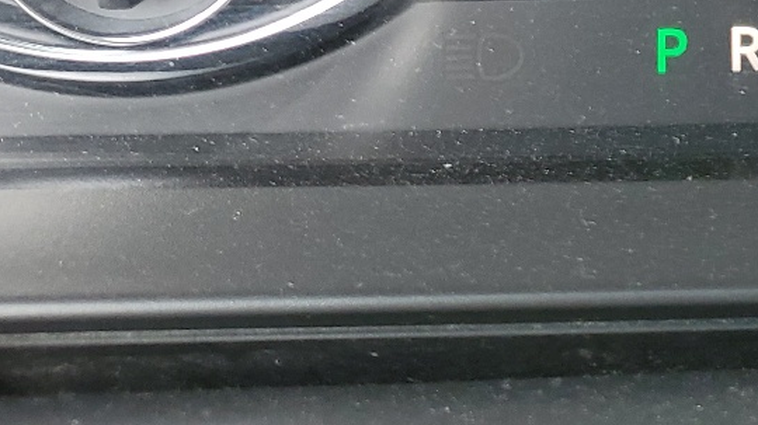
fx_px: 1687
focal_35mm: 84
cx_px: 727
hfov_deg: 24.4
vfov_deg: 12.8
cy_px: -393
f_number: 1.5
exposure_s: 1/120
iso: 68
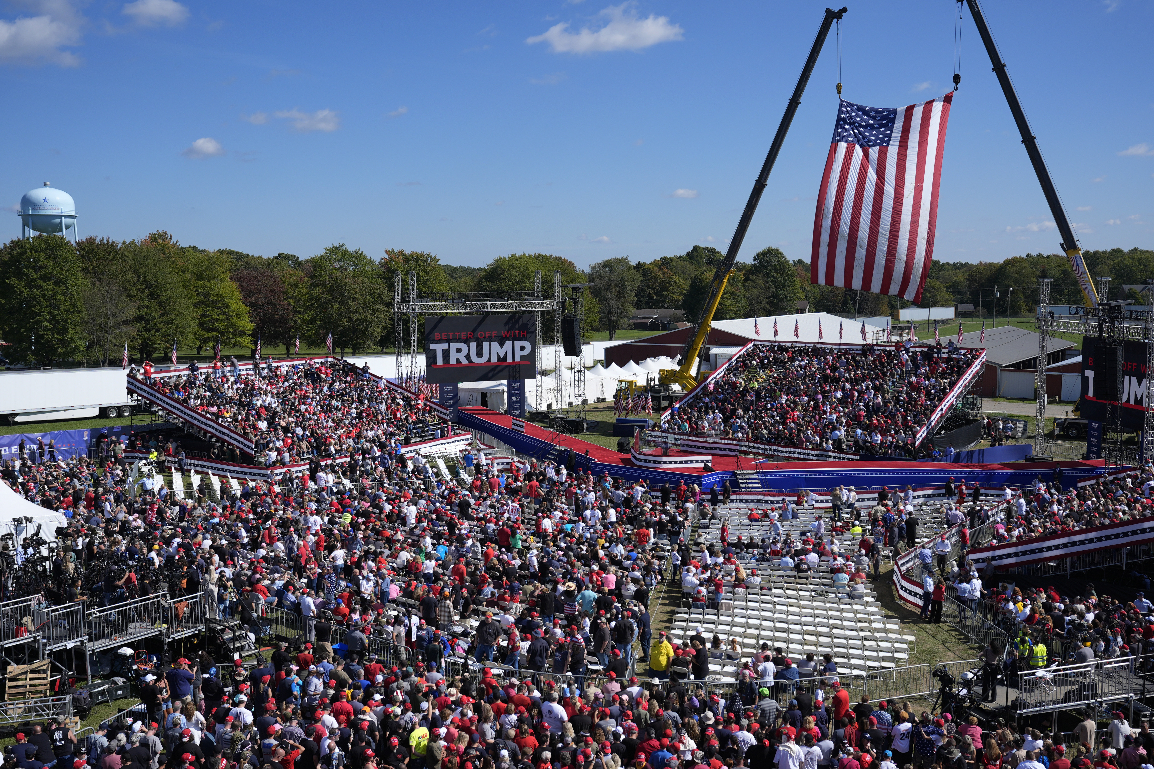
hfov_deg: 54.4
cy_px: 384
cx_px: 577
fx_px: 1122
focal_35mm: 35
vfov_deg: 37.9
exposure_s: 1/2500
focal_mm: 35
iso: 320
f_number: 5.6
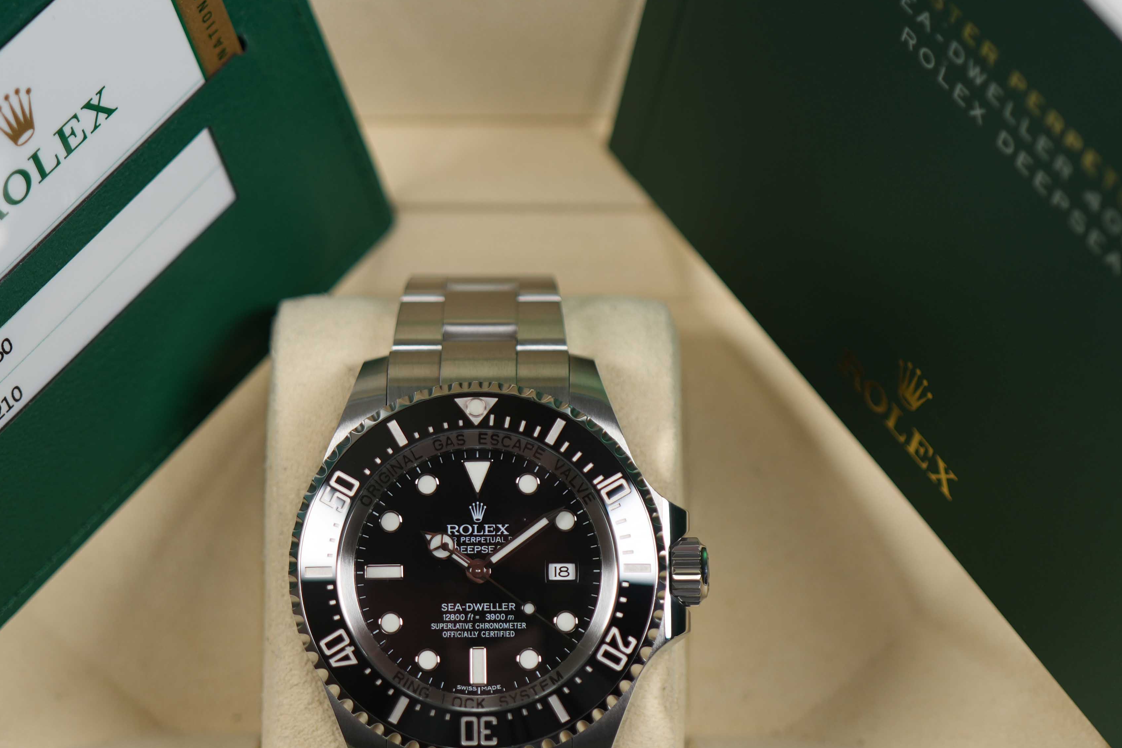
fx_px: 3210
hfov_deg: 19.8
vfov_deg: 13.3
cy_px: 282
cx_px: 467
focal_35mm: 103
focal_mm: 50
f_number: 2.8
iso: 100
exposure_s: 1/250
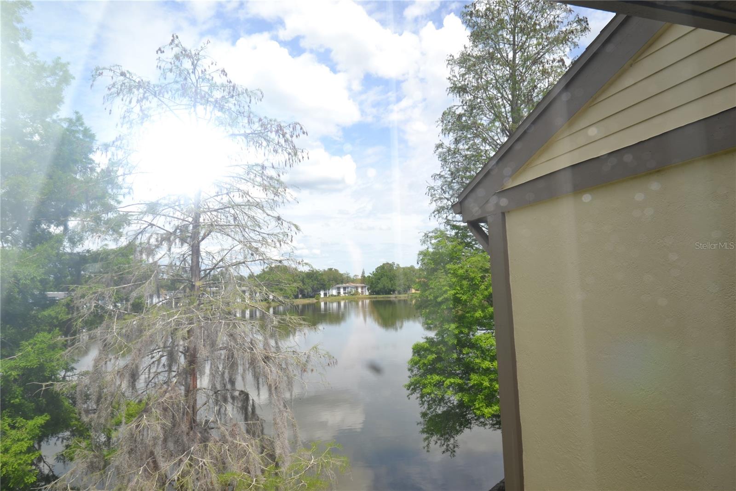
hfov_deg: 81.2
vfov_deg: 59.5
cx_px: 368
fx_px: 429
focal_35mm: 21
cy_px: 246
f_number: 7.1
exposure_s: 1/200
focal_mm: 14
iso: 100
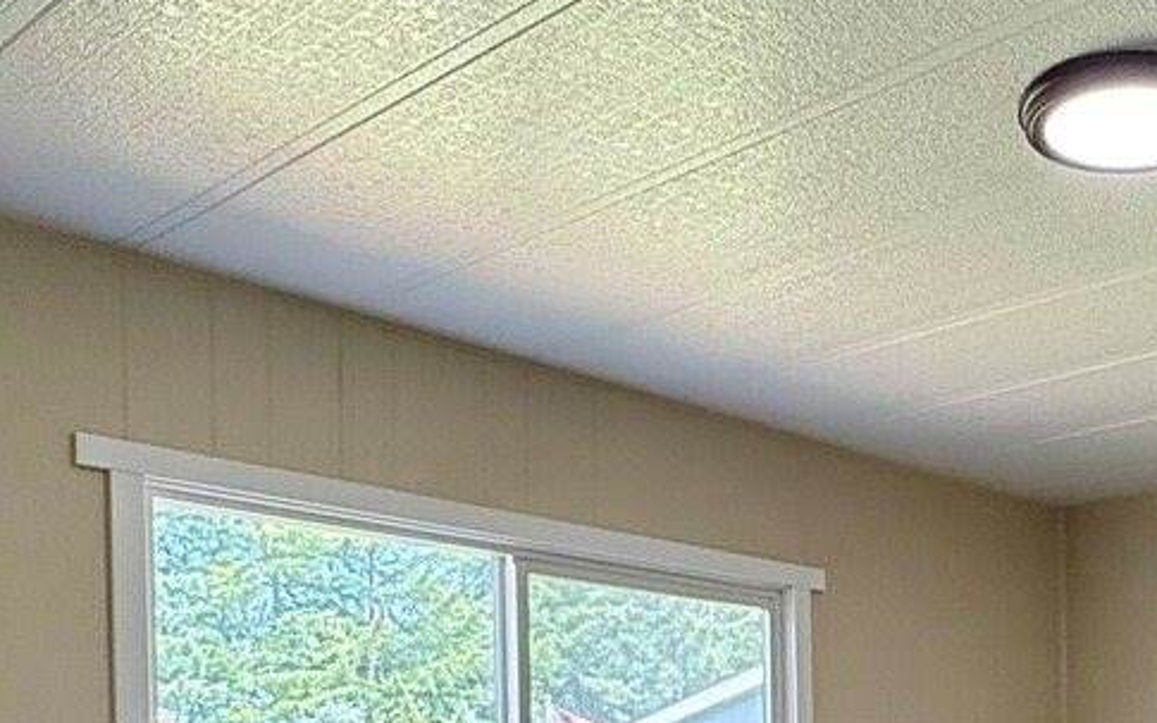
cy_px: 861
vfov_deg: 24.0
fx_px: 1545
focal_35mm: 49
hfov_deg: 37.5
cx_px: 1105
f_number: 2.2
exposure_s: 1/120
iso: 160
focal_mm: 2.22
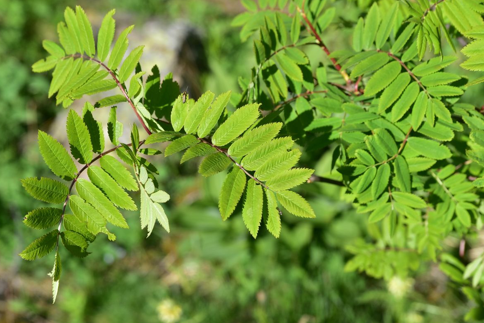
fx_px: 834
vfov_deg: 21.9
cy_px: 164
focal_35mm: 62
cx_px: 223
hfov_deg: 32.4
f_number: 6.3
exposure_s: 1/320
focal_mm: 56
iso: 100
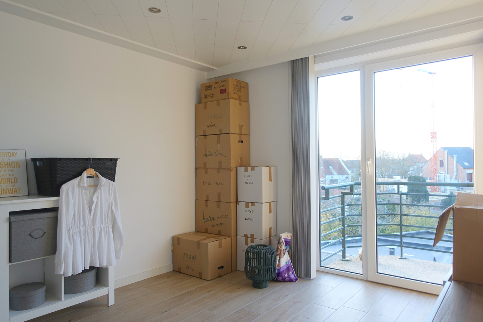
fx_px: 322
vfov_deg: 53.1
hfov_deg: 73.7
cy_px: 161
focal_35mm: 24
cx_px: 242
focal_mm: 8.8
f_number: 2.5
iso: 125
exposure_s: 1/30
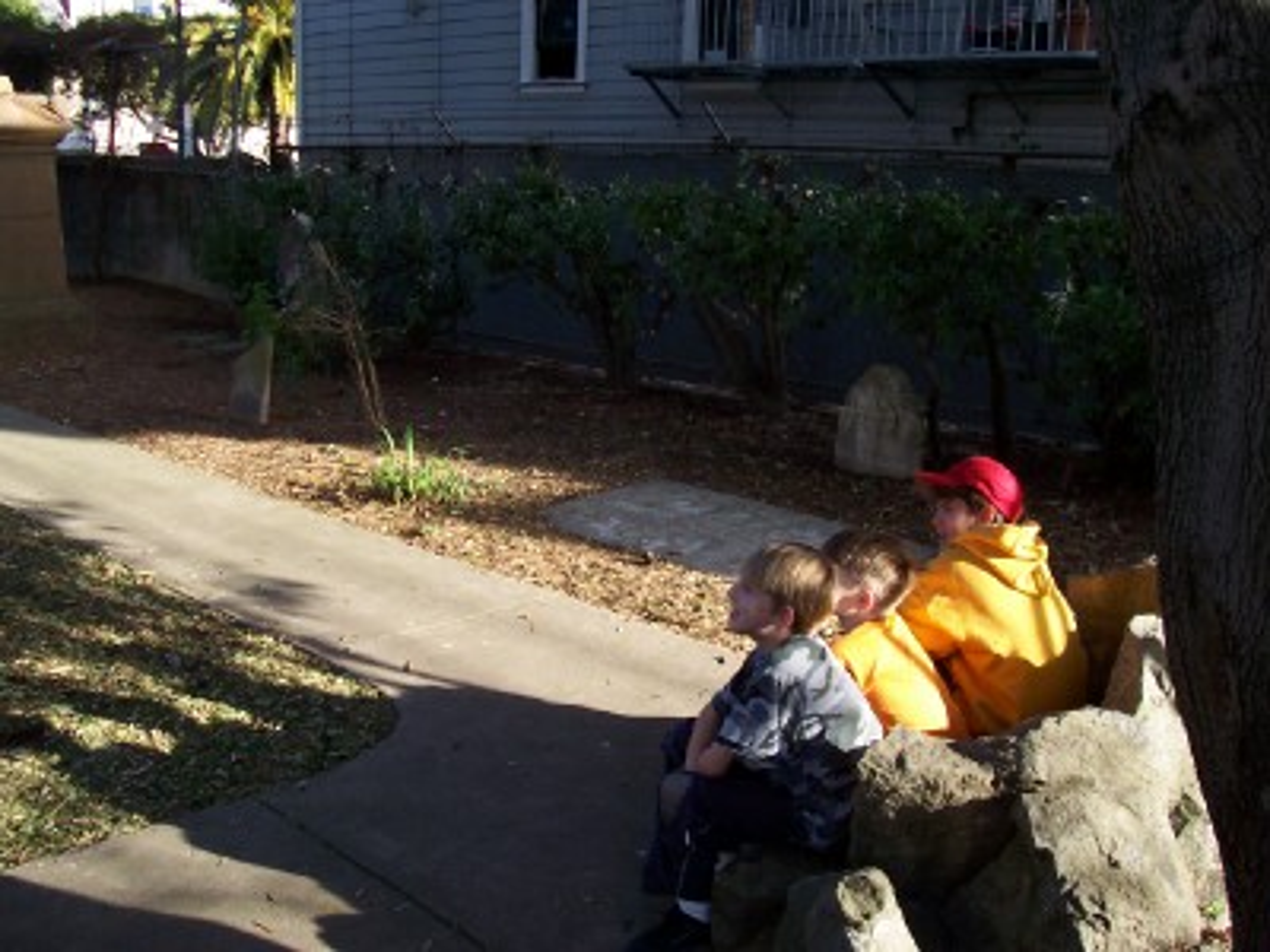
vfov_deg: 38.7
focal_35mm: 37
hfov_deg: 50.1
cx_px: 635
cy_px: 476
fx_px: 1357
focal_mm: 5.6
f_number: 2.8
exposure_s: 1/350
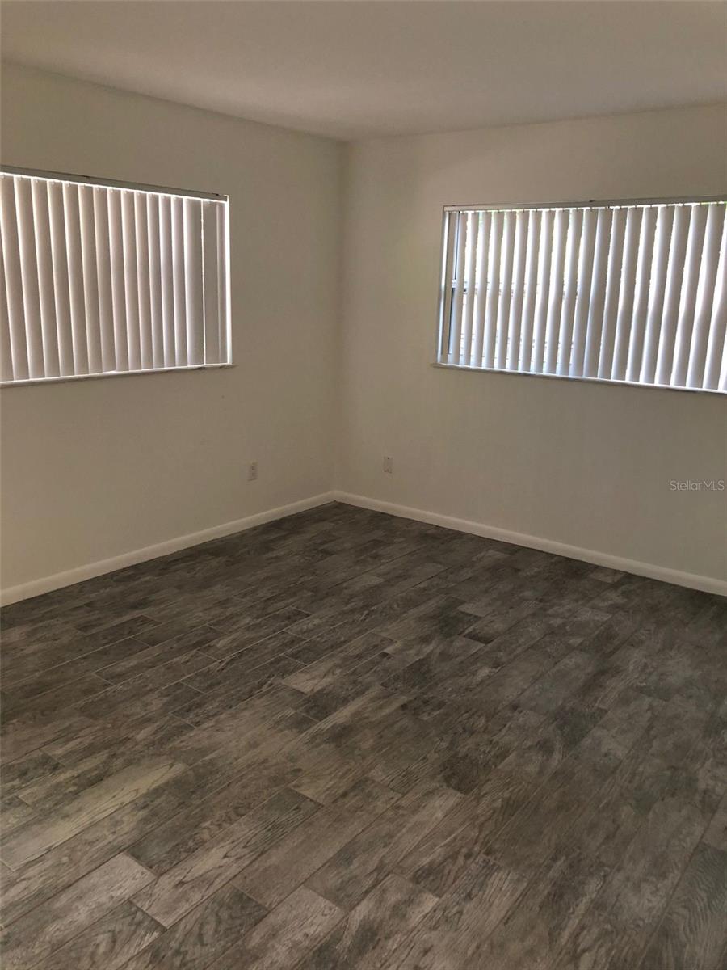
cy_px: 485
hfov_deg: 49.7
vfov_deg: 63.4
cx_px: 364
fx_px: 784
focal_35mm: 28
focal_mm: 3.99
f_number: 1.8
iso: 40
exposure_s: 1/15
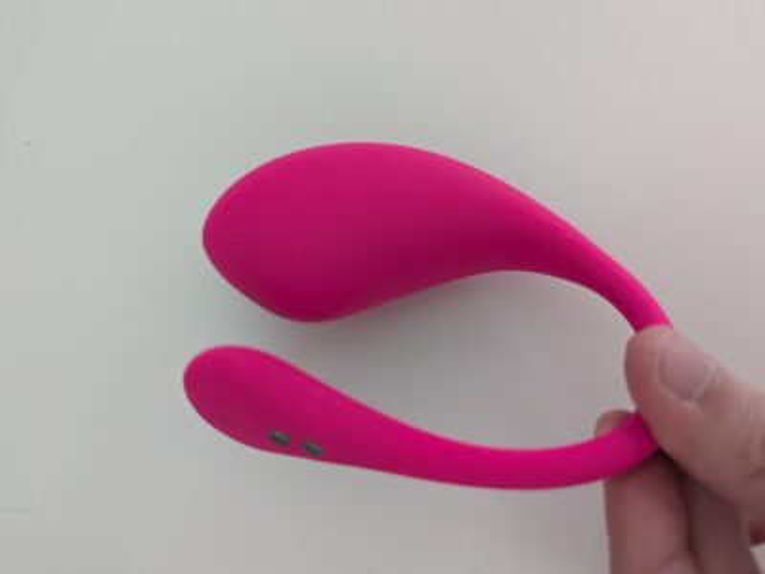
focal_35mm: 24
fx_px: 530
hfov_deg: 71.6
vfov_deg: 56.8
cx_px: 382
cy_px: 287
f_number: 1.85
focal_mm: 6.81
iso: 633
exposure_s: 1/32
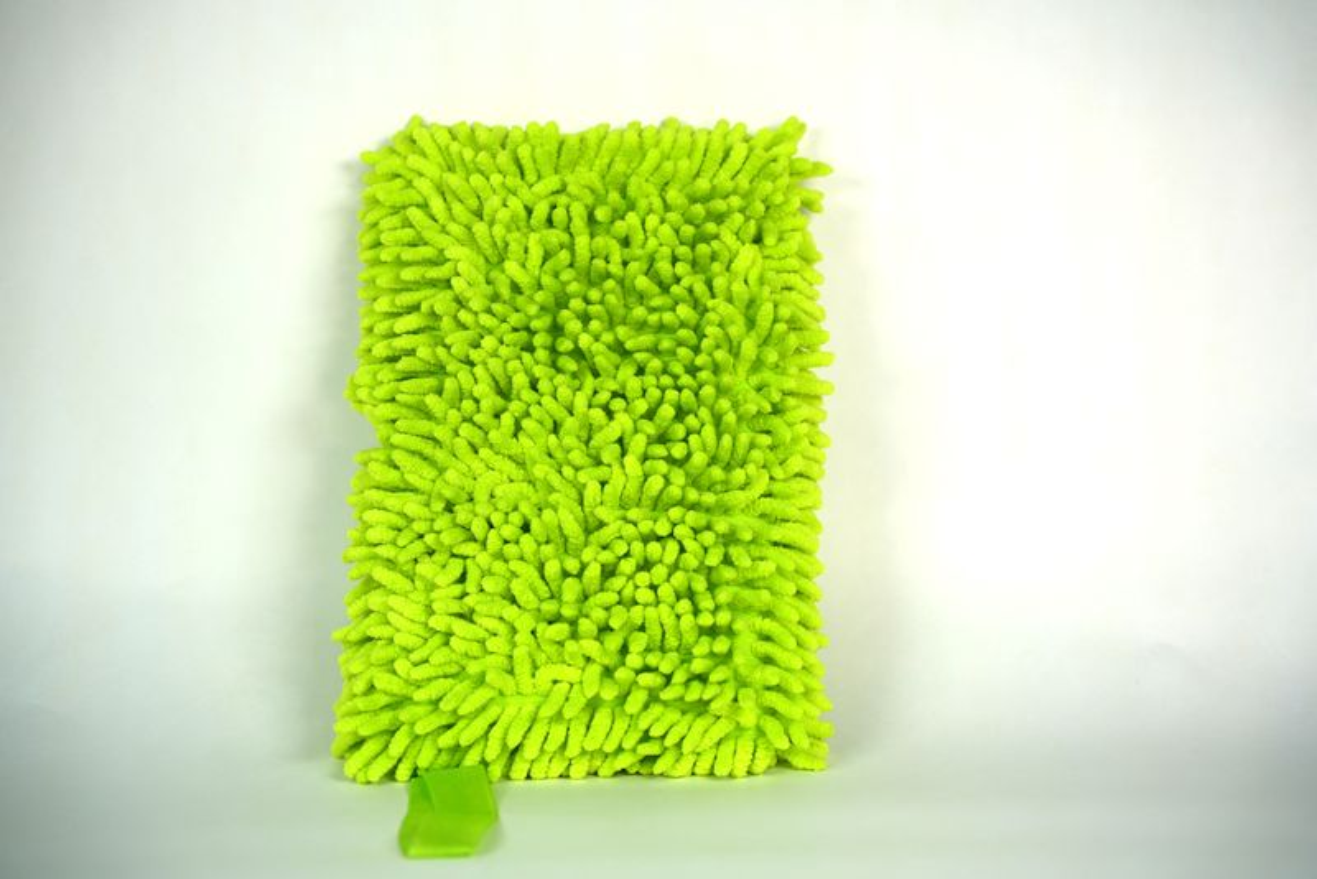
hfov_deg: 25.7
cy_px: 440
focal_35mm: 79
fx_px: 2884
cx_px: 658
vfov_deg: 17.3
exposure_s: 1/160
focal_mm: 78.8
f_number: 4
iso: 100
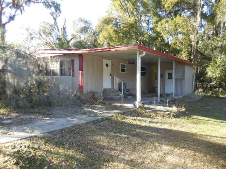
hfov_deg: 69.4
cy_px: 84
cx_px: 113
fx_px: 163
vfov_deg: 54.9
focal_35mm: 25
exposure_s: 1/100
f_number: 3.2
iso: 80
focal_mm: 4.5
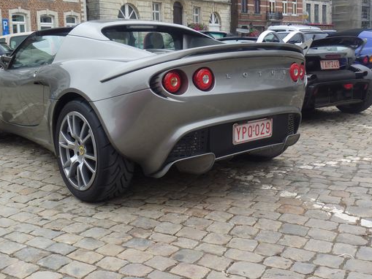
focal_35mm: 44
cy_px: 131
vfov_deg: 32.9
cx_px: 191
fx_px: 473
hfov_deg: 42.9
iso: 80
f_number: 3.5
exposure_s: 1/200
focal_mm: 6.3
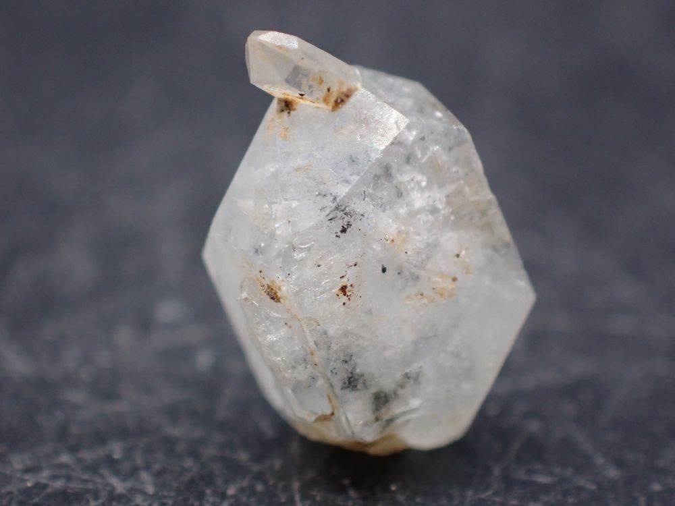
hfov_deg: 19.6
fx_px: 1950
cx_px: 338
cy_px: 253
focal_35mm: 100
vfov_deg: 14.8
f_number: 4.9
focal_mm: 18
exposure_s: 1/400
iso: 400
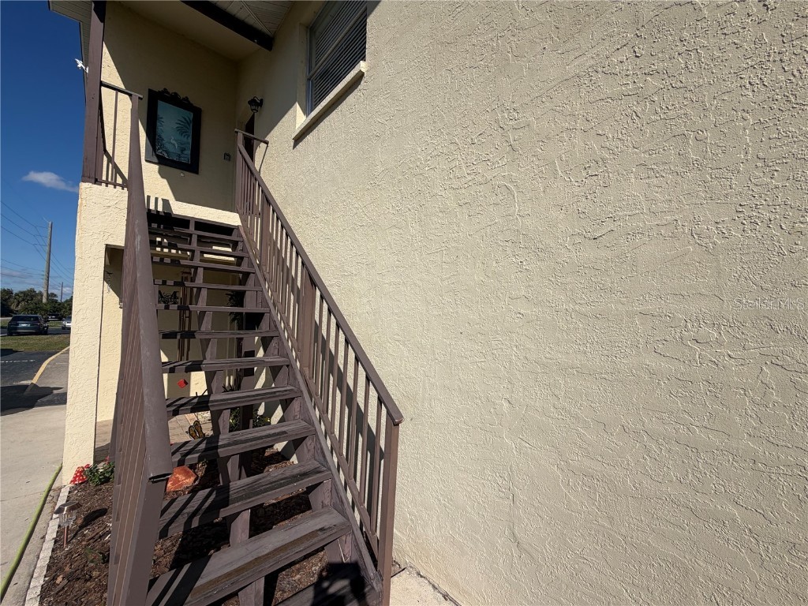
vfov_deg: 85.7
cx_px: 404
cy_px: 303
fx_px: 327
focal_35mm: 14
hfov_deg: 102.1
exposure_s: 1/1656
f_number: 2.2
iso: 20
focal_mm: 2.22
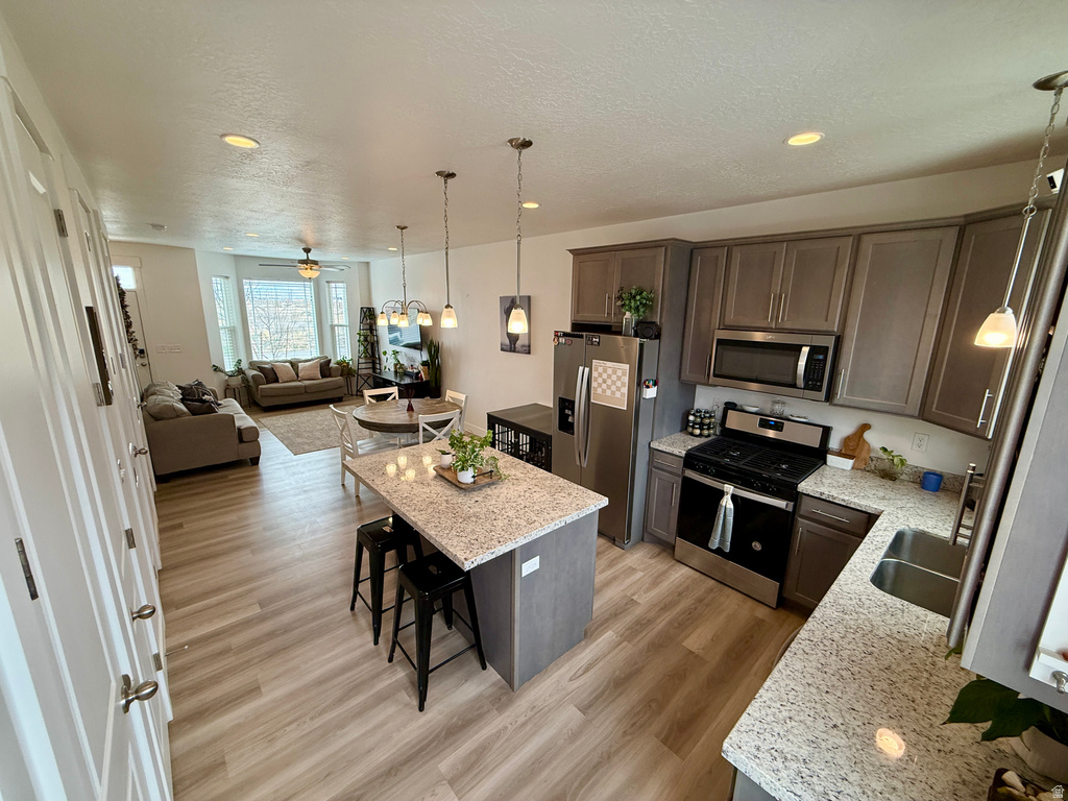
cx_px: 534
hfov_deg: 102.1
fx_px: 432
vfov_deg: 85.7
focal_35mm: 14
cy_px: 400
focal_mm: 2.22
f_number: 2.2
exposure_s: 1/120
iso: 160
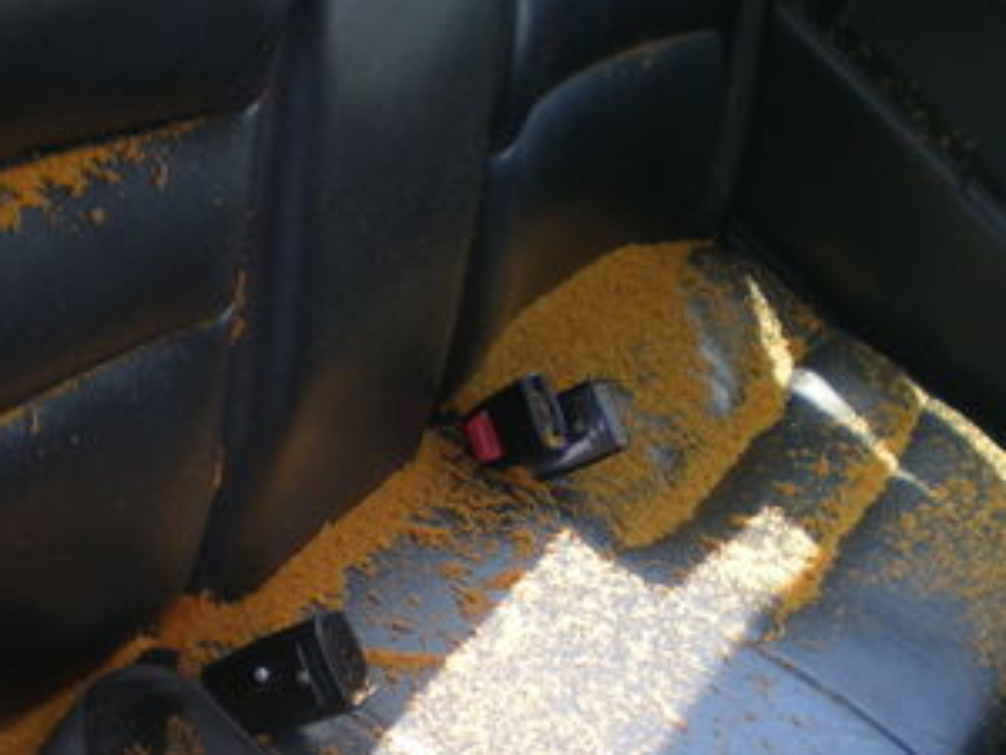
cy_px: 695
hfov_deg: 24.1
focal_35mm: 81
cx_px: 473
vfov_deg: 17.9
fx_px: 2354
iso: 50
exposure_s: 1/80.6
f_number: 3.1
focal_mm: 6.3
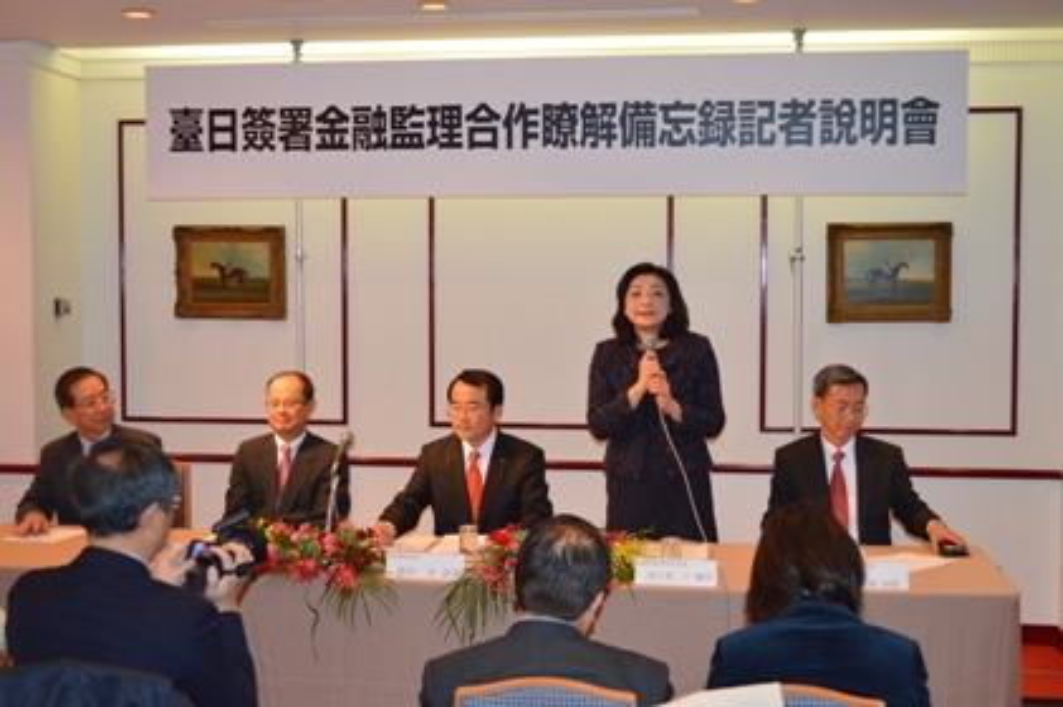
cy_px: 354
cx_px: 532
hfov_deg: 38.9
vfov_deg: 26.4
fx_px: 1505
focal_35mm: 51
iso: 1250
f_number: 5
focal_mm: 34
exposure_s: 1/60
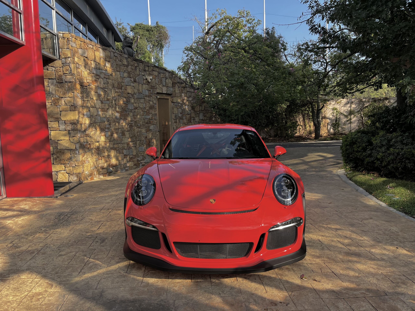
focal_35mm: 26
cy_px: 156
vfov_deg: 53.1
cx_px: 208
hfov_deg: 67.3
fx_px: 312
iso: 50
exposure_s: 1/810
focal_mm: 5.1
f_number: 1.6
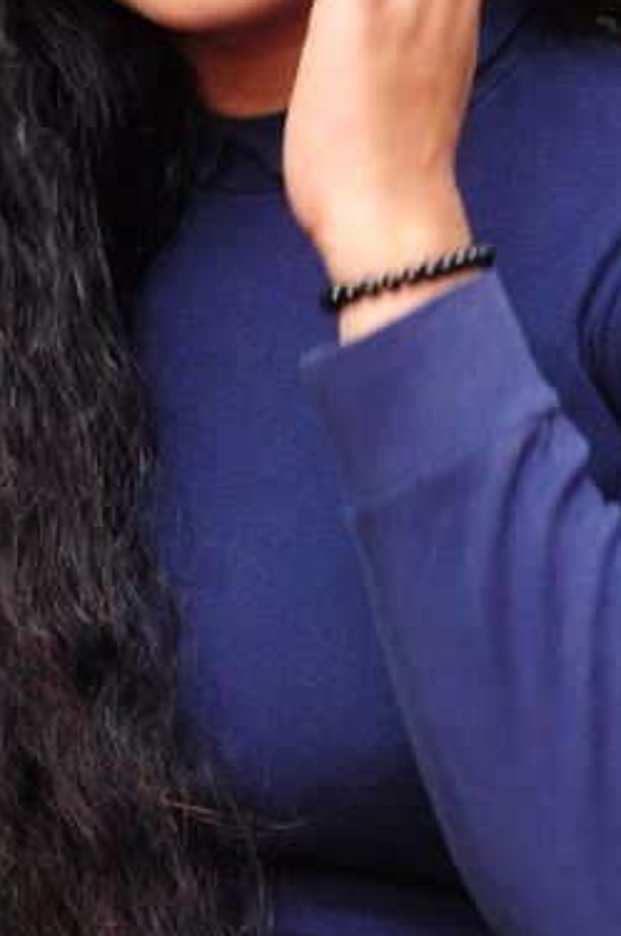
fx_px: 10627
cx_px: 257
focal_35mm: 410
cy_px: 453
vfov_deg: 5.0
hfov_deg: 3.3
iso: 500
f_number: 5.6
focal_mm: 85
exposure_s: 1/125
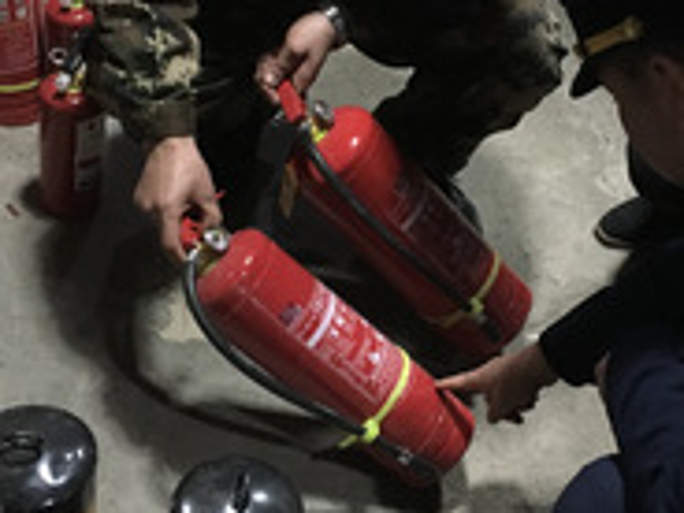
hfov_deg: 30.5
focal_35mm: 63
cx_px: 446
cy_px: 216
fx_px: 1245
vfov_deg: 23.3
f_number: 2.2
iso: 400
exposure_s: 1/17
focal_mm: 4.15
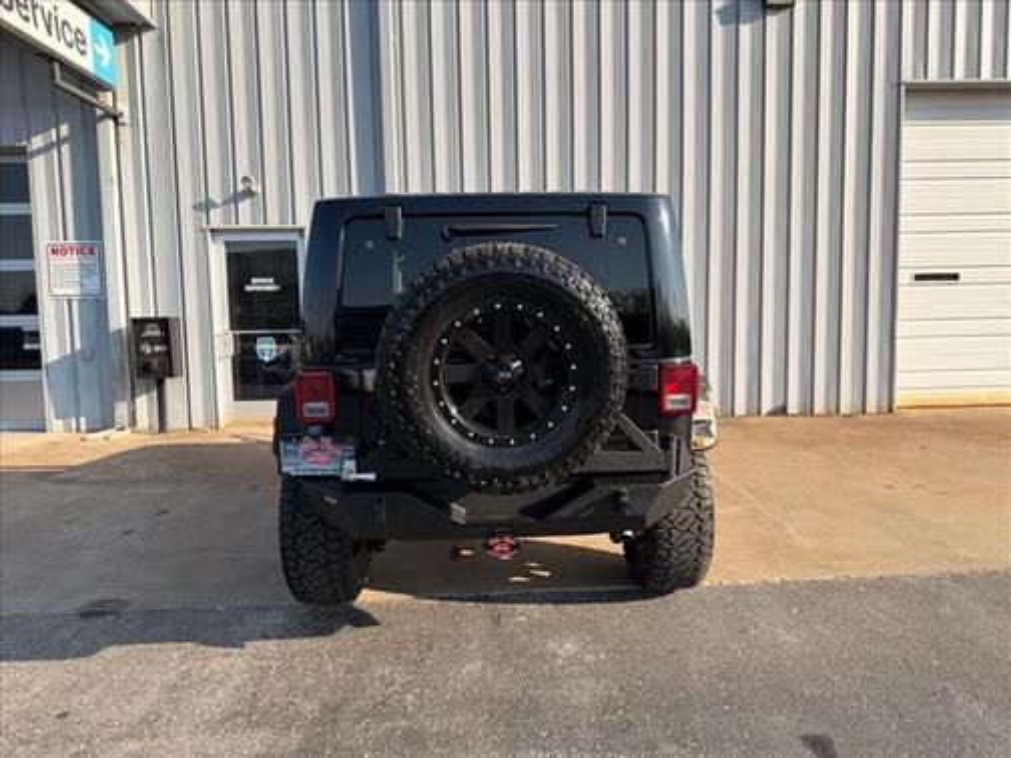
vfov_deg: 56.8
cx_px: 506
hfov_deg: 71.6
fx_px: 701
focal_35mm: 24
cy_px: 379
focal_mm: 6.76
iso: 80
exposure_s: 1/2445
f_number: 1.78
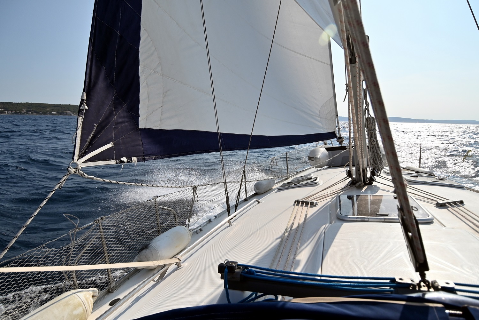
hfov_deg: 90.0
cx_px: 240
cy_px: 160
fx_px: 239
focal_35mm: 18
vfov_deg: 67.4
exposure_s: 1/6400
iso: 250
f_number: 4
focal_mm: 12
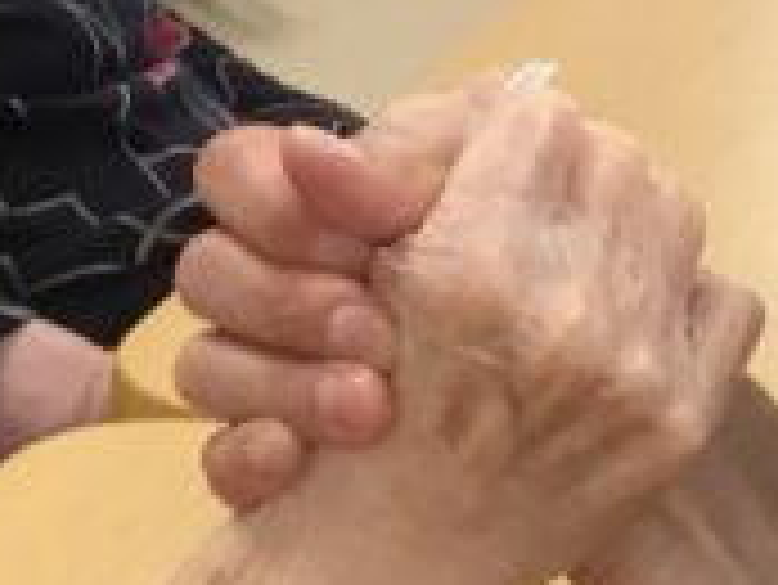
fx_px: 4836
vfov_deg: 6.8
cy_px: 860
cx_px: 283
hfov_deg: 9.2
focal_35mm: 215
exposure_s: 1/30
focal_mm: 3.3
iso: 80
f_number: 2.4
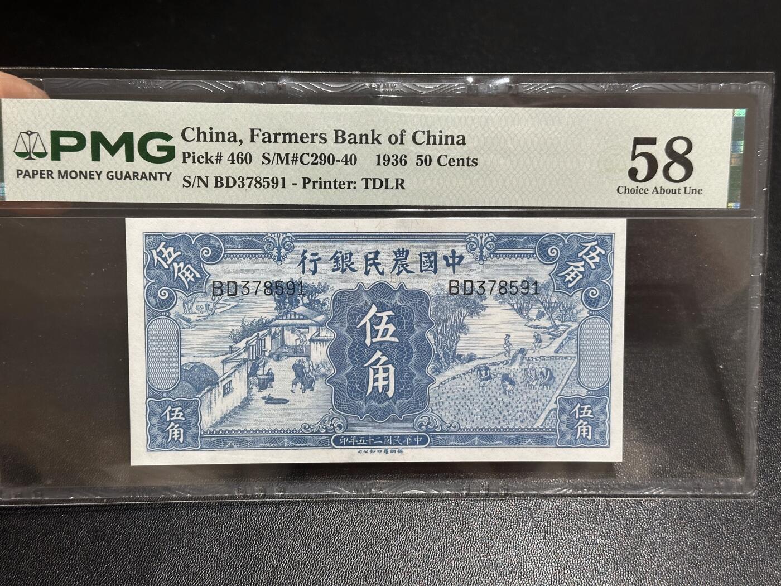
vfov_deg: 30.3
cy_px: 293
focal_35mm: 48
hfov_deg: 39.7
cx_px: 390
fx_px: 1083
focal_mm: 6.86
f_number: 1.78
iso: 125
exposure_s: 1/50
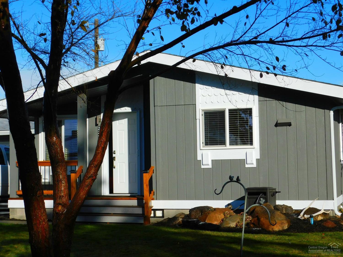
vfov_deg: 22.2
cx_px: 172
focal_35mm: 66
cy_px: 128
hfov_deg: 29.4
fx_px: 654
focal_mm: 11.7
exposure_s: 1/1500
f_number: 4.2
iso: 125
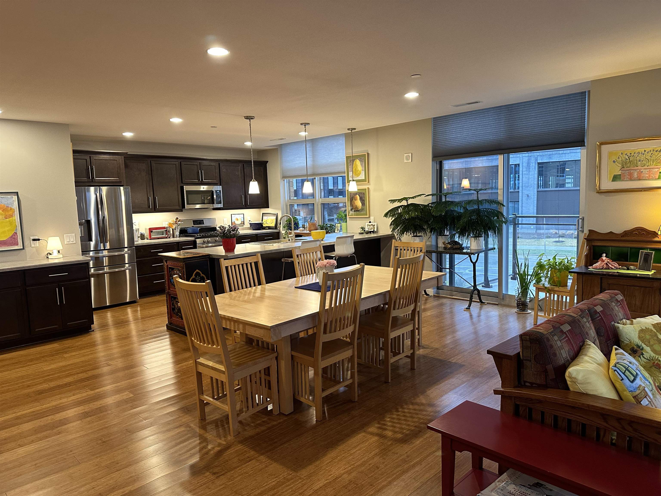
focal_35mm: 24
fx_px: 458
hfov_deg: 71.6
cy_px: 248
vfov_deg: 56.8
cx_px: 330
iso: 250
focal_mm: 6.86
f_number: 1.78
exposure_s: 1/60
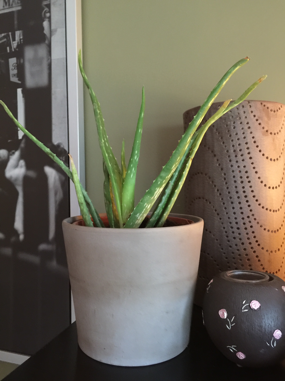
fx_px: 318
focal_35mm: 29
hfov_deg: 48.2
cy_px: 190
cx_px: 142
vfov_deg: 61.7
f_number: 2.2
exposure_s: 1/4
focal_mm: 4.15
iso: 125
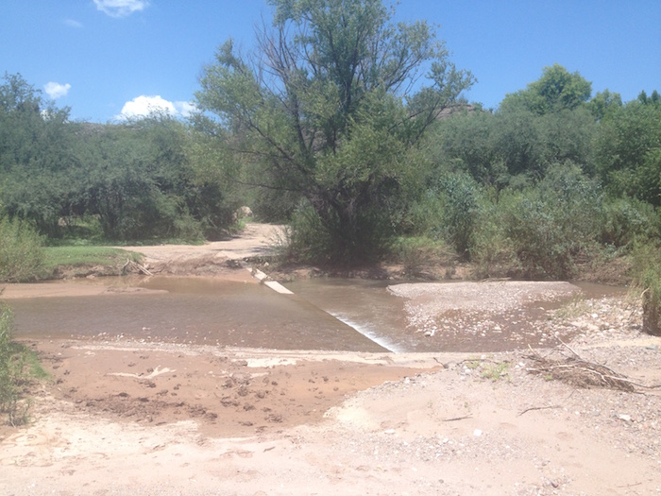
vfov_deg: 40.7
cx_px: 330
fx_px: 668
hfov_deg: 52.6
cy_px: 248
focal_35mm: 35
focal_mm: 4.28
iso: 50
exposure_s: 1/1284
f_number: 2.4
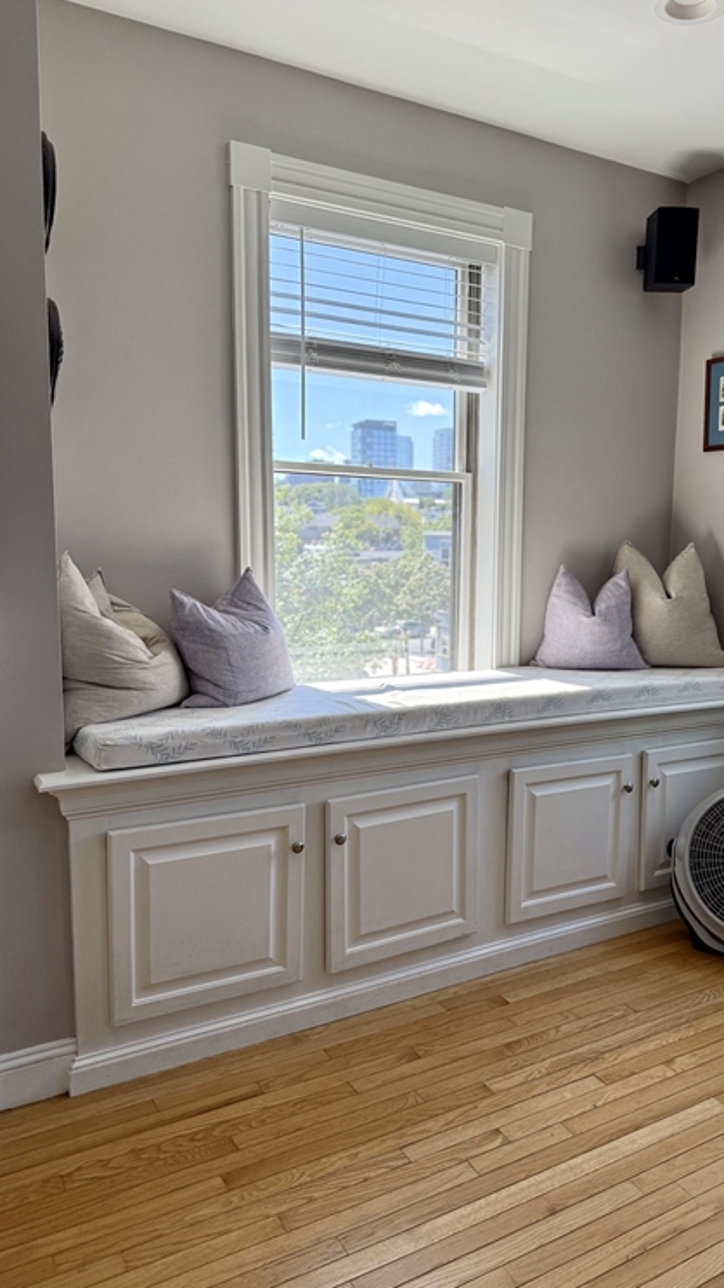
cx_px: 485
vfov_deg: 69.9
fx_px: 922
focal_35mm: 27
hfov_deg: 42.3
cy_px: 639
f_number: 1.78
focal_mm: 6.76
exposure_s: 1/243
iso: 64
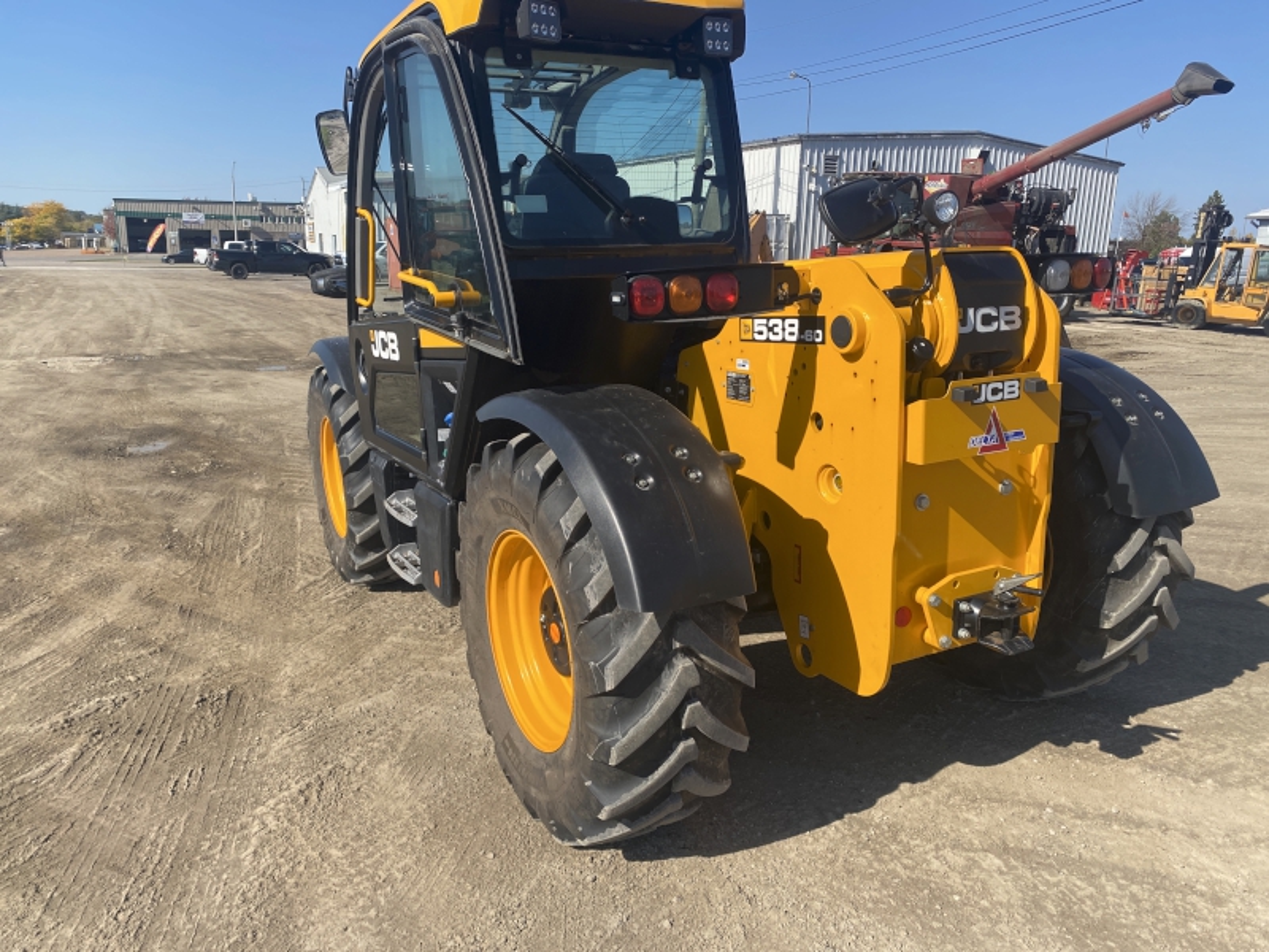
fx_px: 953
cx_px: 634
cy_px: 476
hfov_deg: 67.3
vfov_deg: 53.1
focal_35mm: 26
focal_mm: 4.25
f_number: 1.8
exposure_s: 1/2513
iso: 32
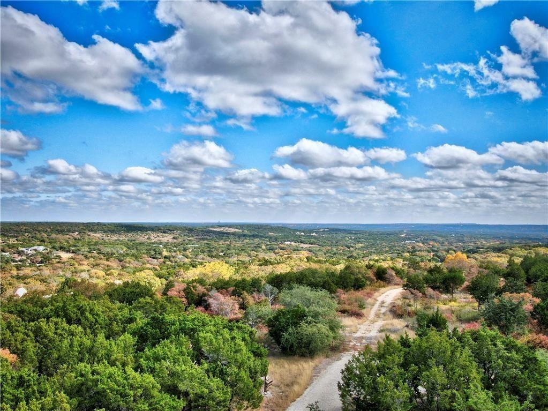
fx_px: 475
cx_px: 274
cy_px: 206
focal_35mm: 30
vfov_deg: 46.8
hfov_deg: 60.0
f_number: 3.1
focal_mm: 5.2
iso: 100
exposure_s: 1/1600
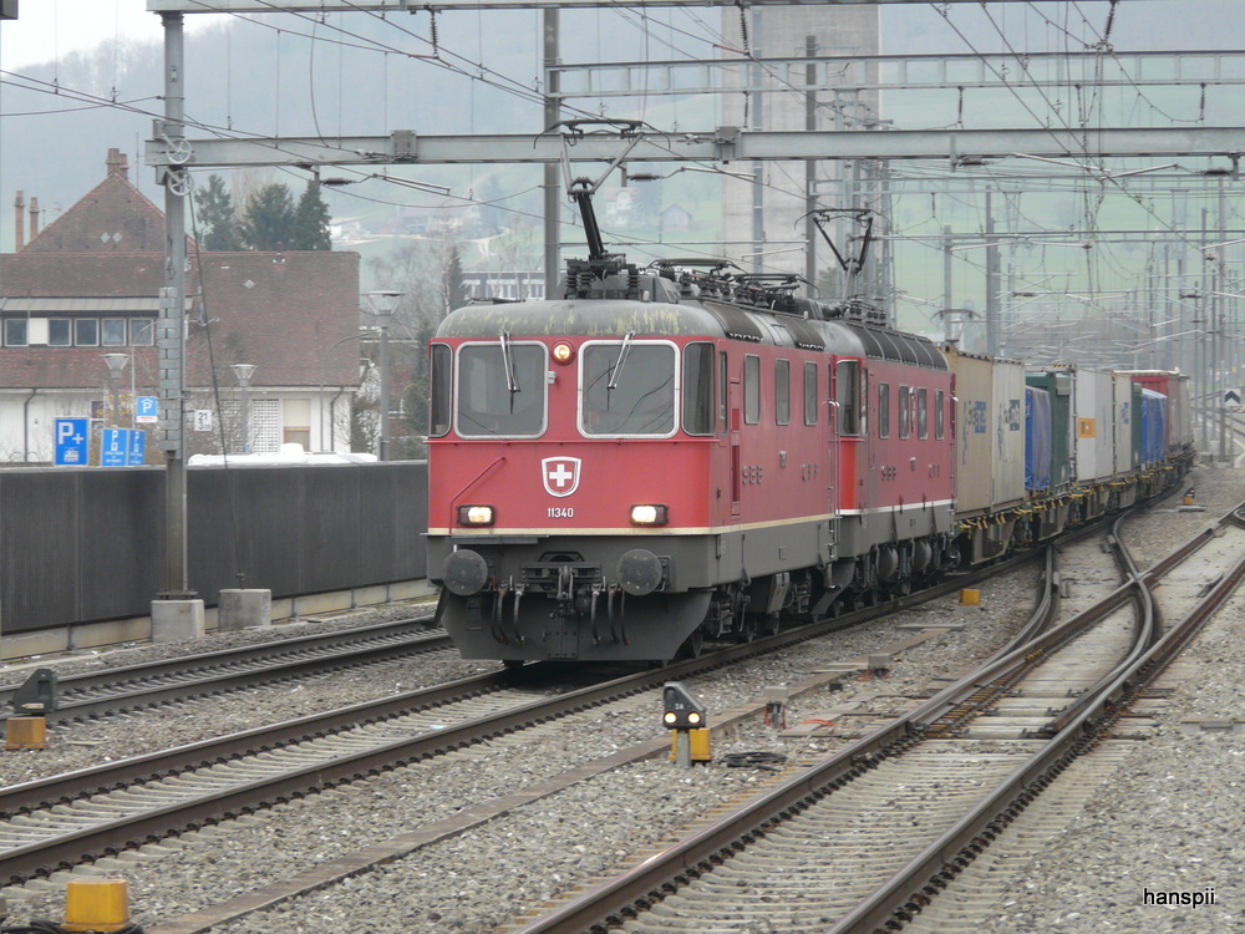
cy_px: 467
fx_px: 6042
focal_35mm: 168
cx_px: 622
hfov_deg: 11.8
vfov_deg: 8.8
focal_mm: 27.6
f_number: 4
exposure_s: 1/125
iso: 100
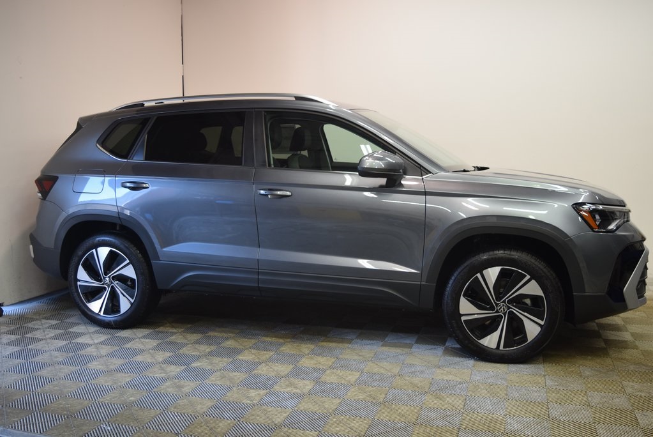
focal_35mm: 36
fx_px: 654
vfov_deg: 36.9
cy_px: 218
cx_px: 326
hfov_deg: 53.1
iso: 500
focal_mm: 24
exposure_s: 1/60
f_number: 4
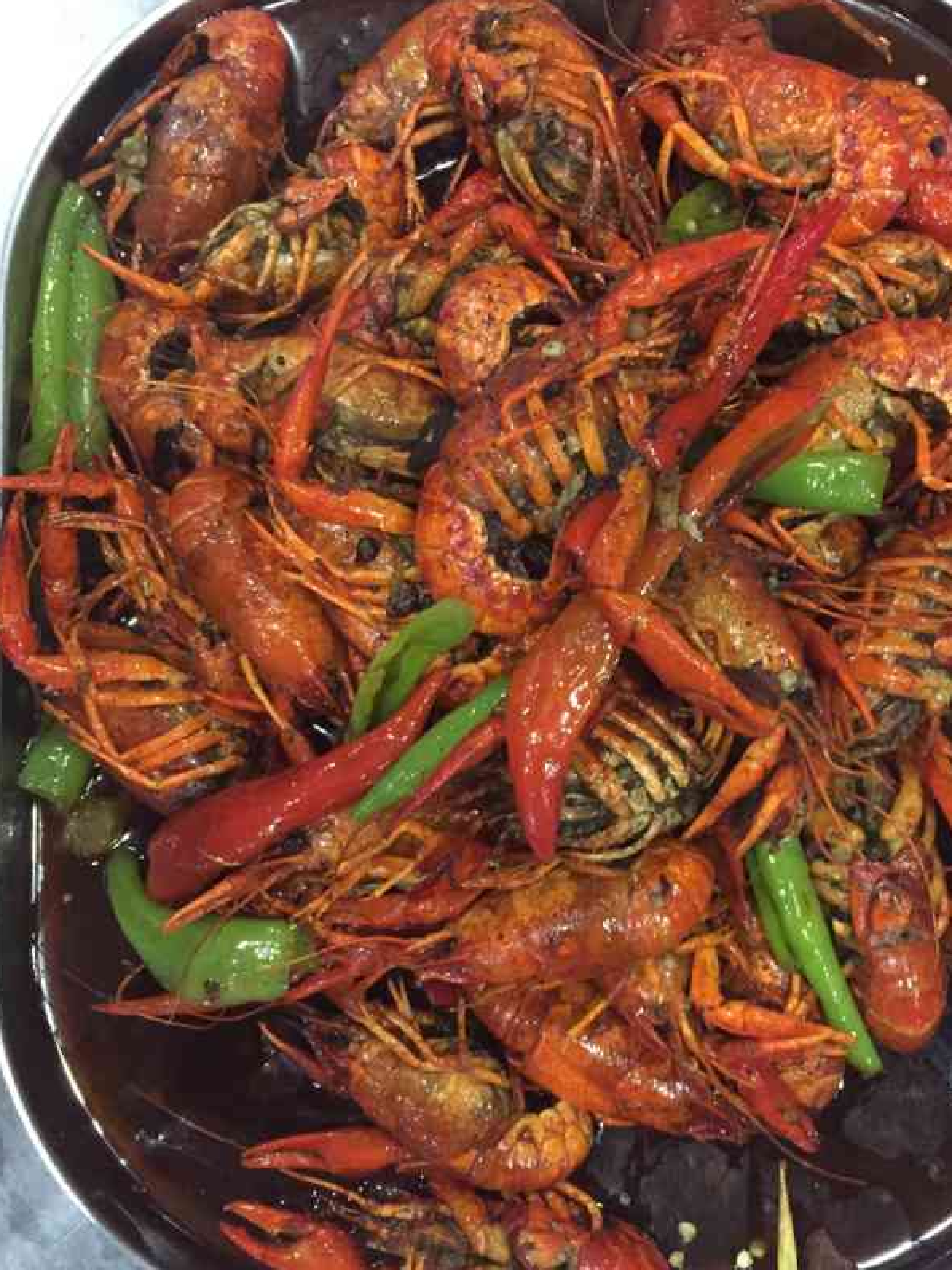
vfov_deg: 53.9
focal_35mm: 34
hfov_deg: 41.7
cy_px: 663
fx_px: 1247
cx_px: 549
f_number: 2.2
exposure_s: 1/17
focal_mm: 4.15
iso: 400
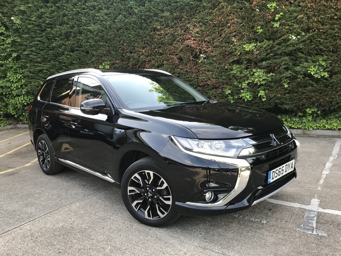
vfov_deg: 49.7
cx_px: 170
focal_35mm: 28
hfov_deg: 63.4
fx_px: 276
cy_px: 128
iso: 20
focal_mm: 3.99
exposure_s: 1/221
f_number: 1.8
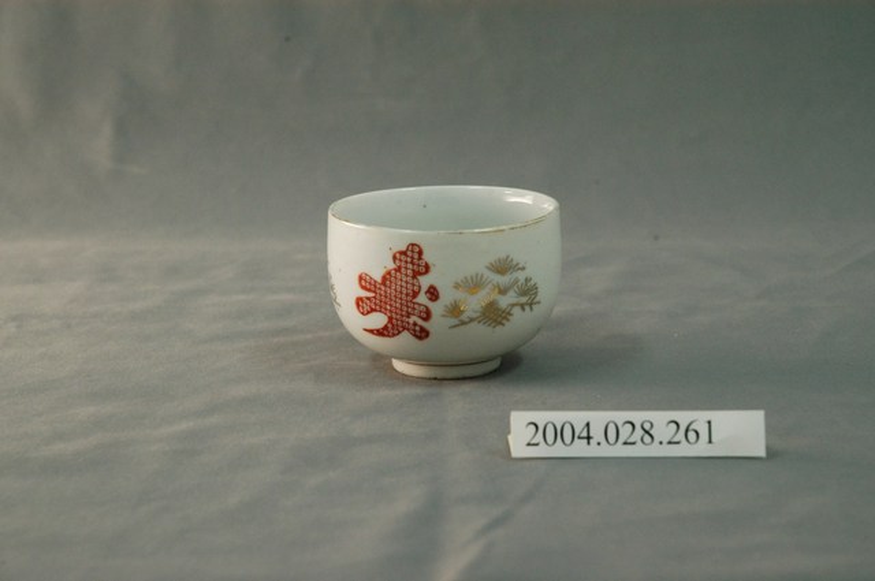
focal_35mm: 105
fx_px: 2549
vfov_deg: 13.0
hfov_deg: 19.5
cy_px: 290
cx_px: 438
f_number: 8
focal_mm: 70
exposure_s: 1/20
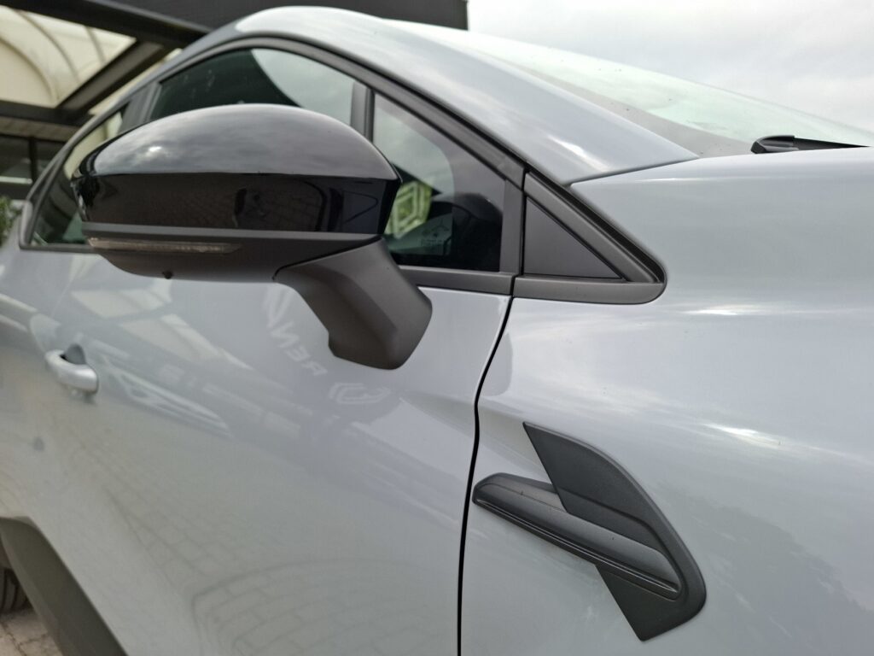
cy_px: 328
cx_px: 437
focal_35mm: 23
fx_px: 581
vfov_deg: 58.9
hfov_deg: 73.9
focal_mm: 5.54
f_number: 1.8
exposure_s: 1/1021
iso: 50
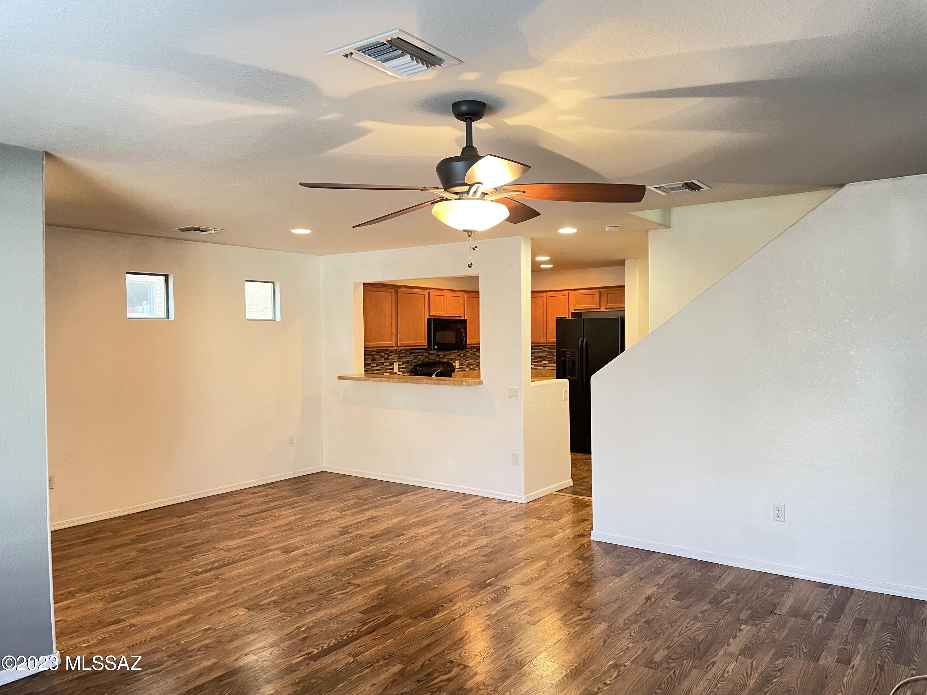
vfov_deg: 53.1
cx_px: 464
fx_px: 696
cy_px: 348
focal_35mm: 26
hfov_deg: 67.3
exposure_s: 1/60
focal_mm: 4.2
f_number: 1.6
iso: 400
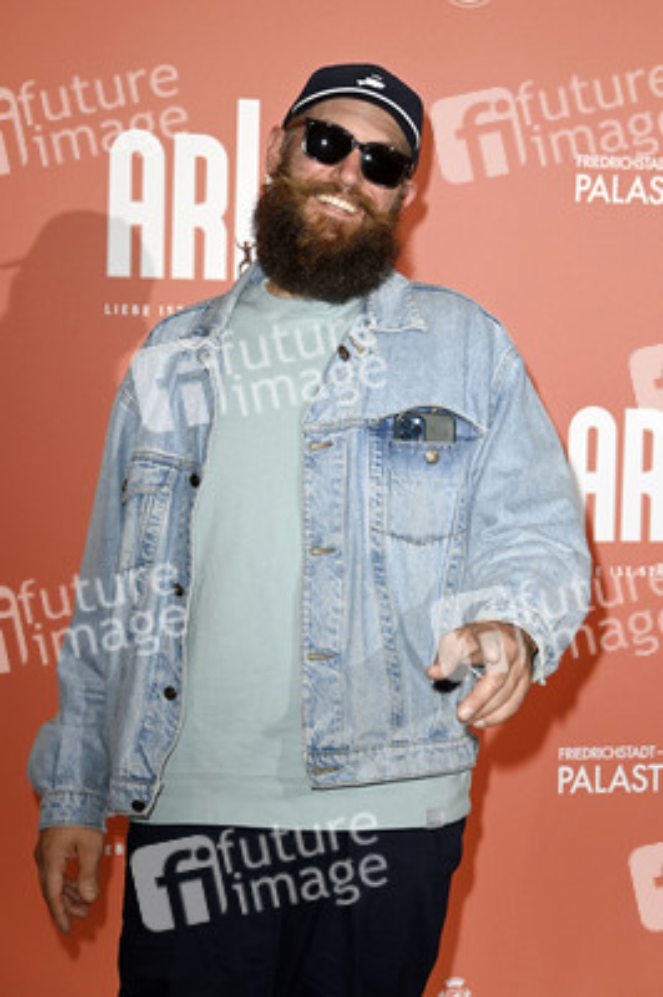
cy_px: 498
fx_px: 2269
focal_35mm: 82
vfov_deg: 24.8
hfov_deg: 16.6
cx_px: 332
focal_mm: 82
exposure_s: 1/200
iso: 640
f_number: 5.6
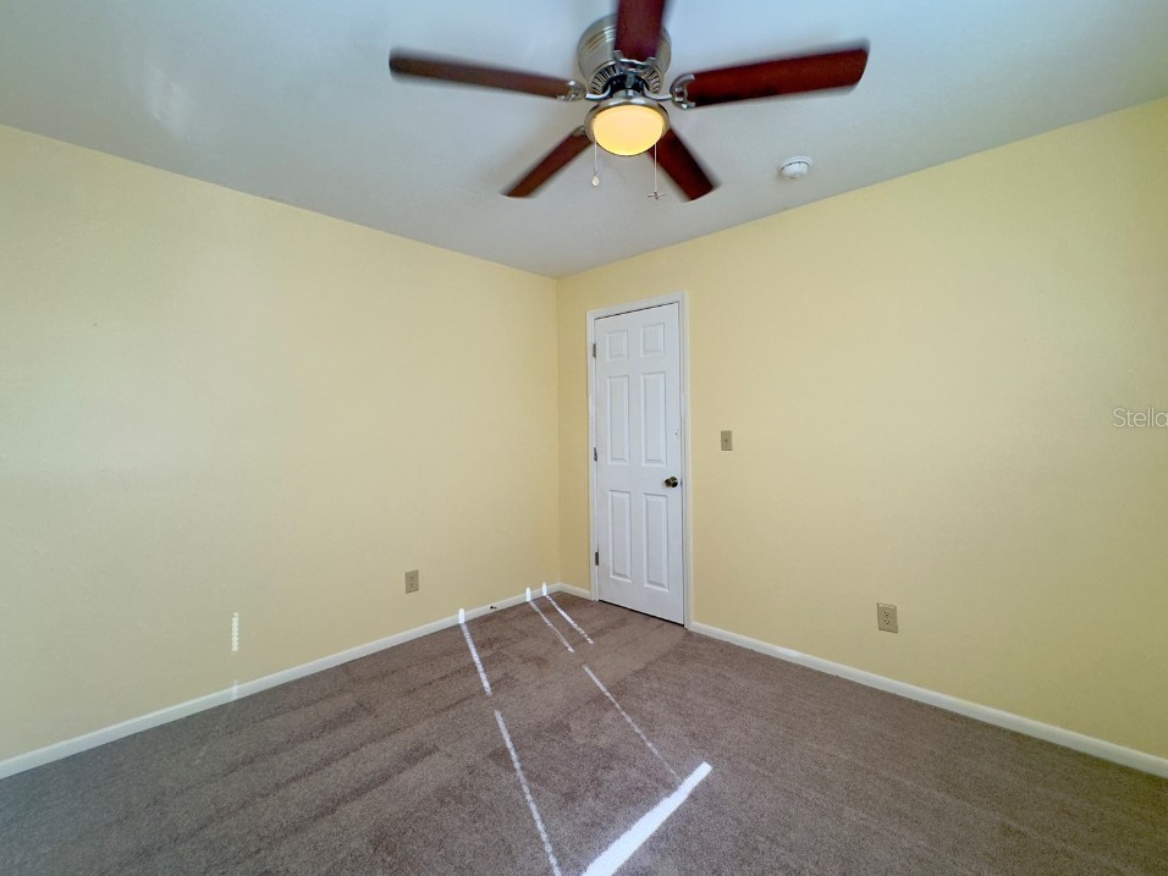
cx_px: 602
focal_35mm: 15
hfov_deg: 98.1
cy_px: 417
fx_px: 506
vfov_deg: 81.7
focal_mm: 2.22
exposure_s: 1/120
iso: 125
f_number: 2.2
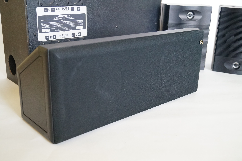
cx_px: 121
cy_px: 80
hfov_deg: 49.6
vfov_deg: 34.1
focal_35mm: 39
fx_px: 262
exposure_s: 1/60
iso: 1600
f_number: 4.5
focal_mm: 26
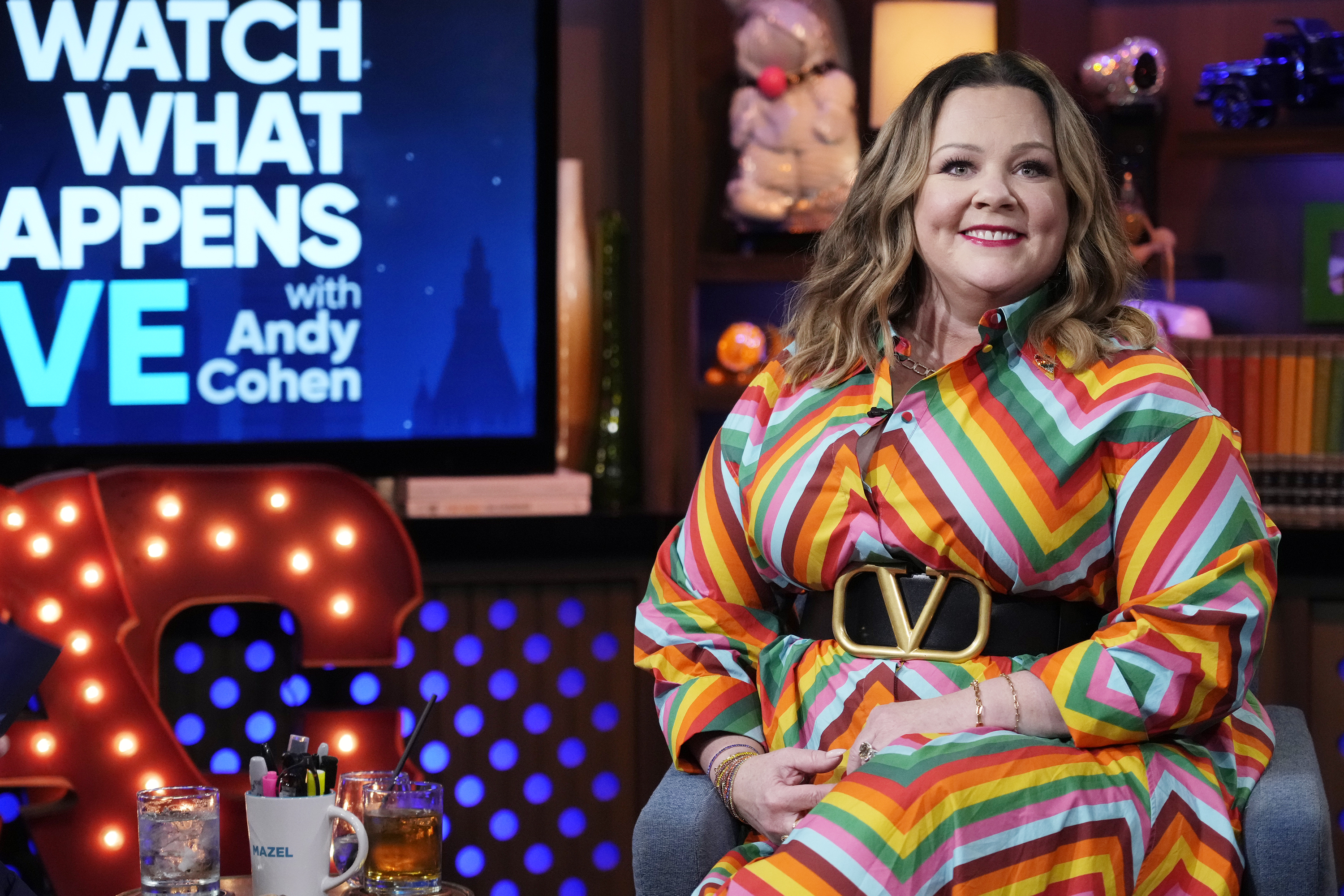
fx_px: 3920
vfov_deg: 13.0
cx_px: 672
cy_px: 448
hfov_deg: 19.5
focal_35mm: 105
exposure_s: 1/125
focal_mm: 105
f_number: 4
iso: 3200
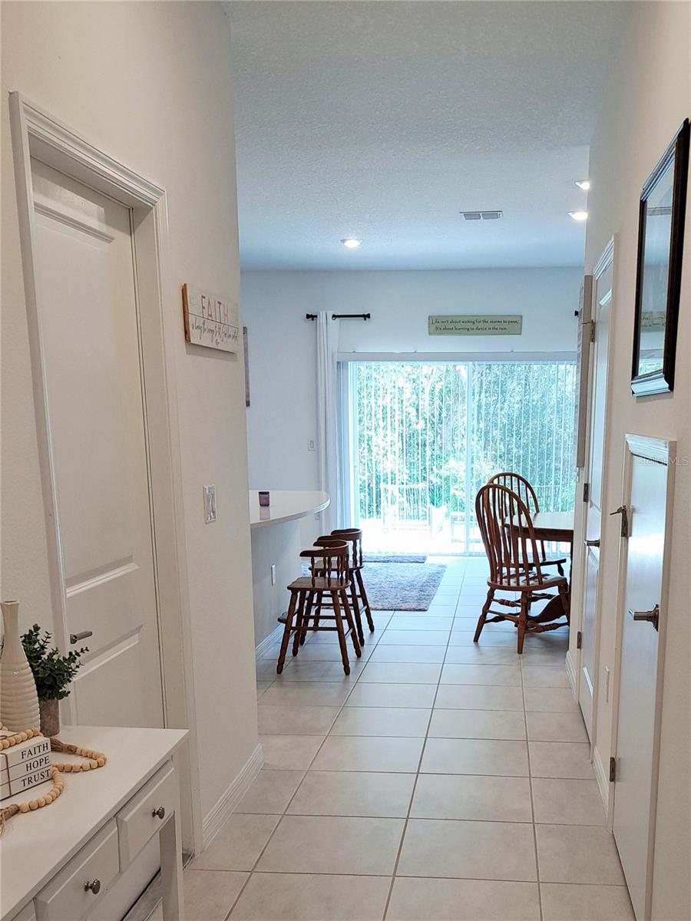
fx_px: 639
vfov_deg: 71.6
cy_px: 460
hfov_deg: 56.8
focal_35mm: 24
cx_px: 346
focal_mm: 5.23
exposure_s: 1/60.2
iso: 50
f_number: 1.8
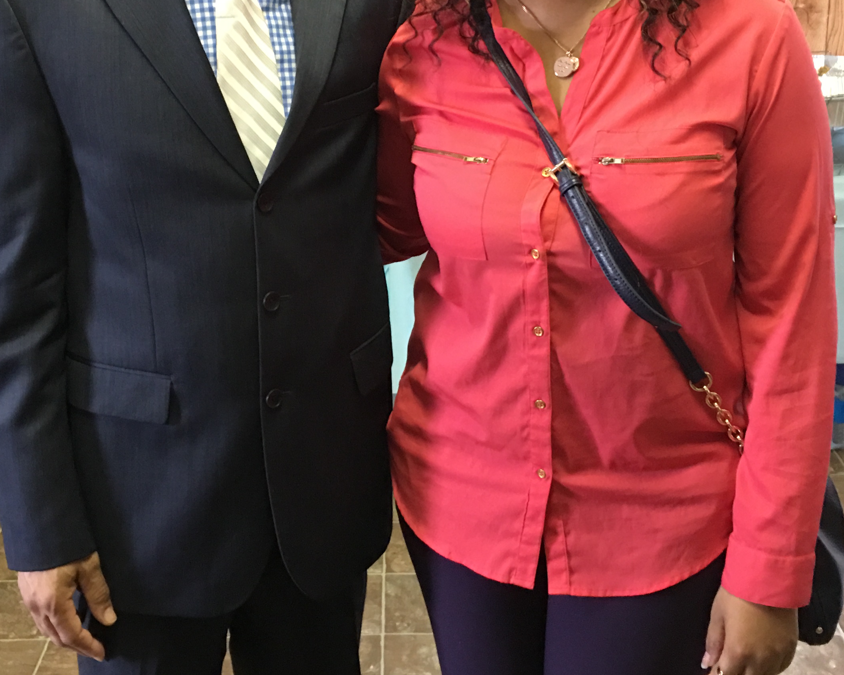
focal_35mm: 54
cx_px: 342
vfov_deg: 28.0
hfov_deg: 34.6
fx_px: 1349
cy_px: 236
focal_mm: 4.15
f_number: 2.2
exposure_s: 1/15
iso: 100
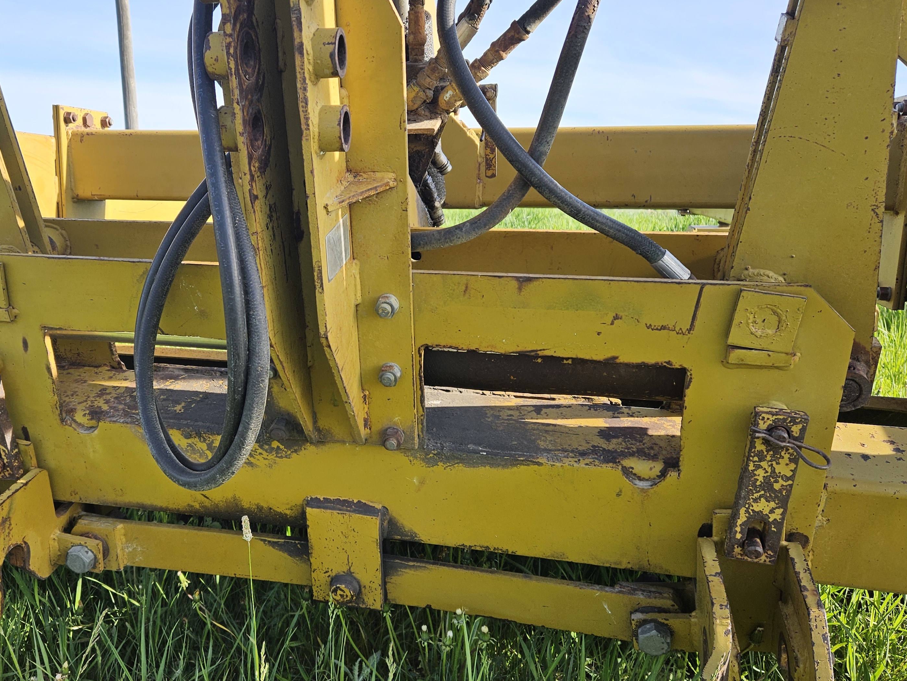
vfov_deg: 42.9
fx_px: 865
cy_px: 347
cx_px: 348
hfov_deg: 54.8
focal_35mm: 33
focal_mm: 5.4
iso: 25
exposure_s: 1/603
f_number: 1.8
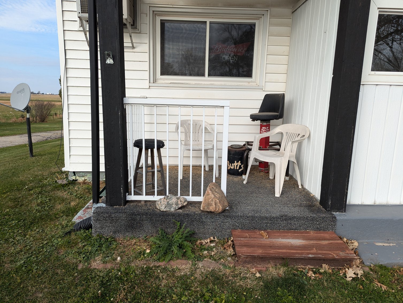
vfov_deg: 56.9
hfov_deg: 71.5
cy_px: 152
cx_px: 202
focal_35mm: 24
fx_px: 280
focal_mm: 6.81
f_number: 1.85
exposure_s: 1/1088
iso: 53
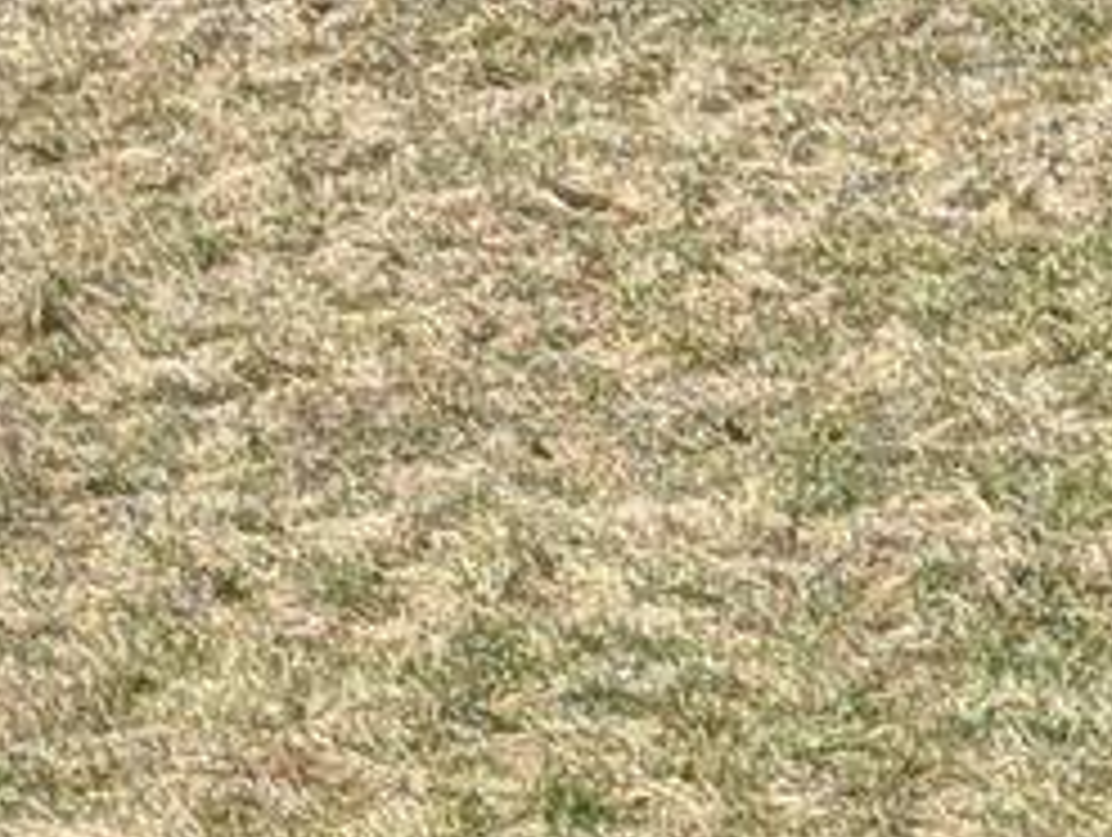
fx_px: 9201
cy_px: -882
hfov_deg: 6.9
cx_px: 630
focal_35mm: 286
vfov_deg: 5.1
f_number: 1.68
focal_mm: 6.9
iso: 20
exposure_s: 1/1005
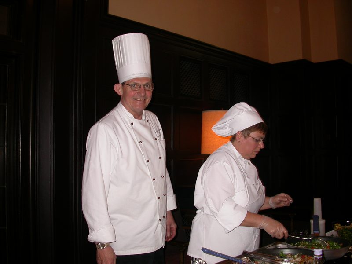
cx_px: 176
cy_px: 132
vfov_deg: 37.7
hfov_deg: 49.0
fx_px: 386
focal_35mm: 38
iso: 100
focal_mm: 7.85
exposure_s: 1/60
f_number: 2.6
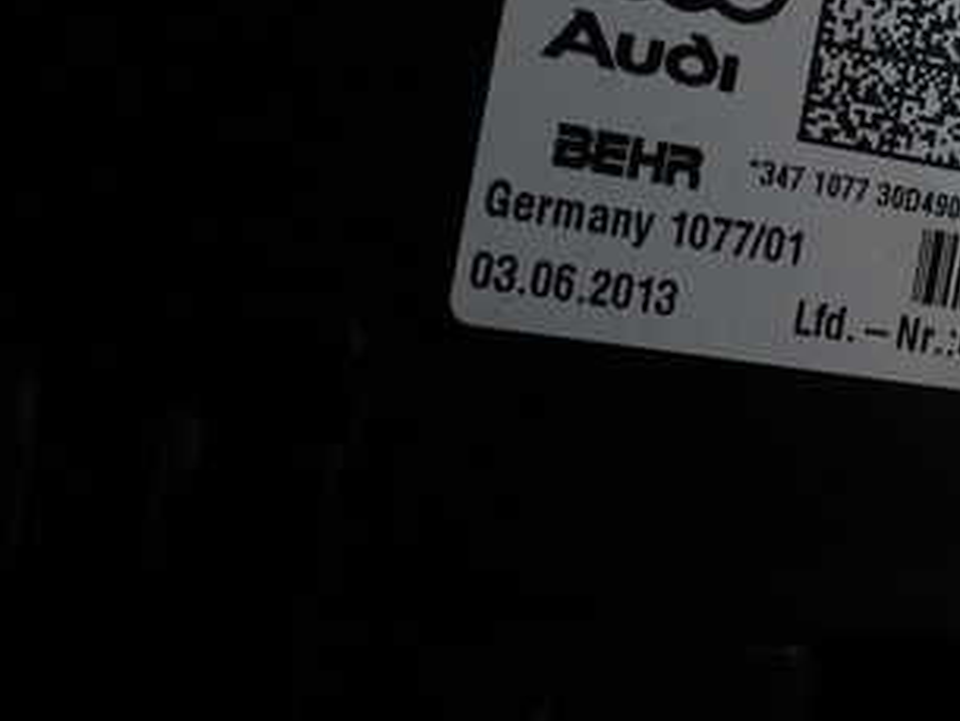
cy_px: 120
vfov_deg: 24.3
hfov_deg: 31.6
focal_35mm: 59
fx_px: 1637
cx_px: 809
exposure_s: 1/80
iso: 100
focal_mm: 5.4
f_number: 3.2
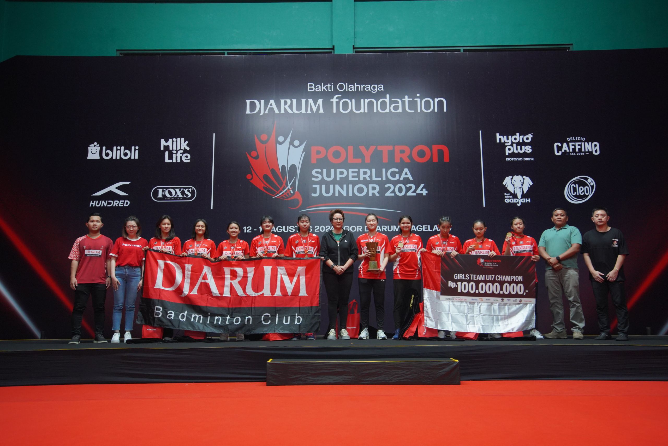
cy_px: 223
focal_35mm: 30
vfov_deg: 43.6
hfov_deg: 61.9
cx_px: 334
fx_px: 557
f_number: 4
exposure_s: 1/200
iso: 2000
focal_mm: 30
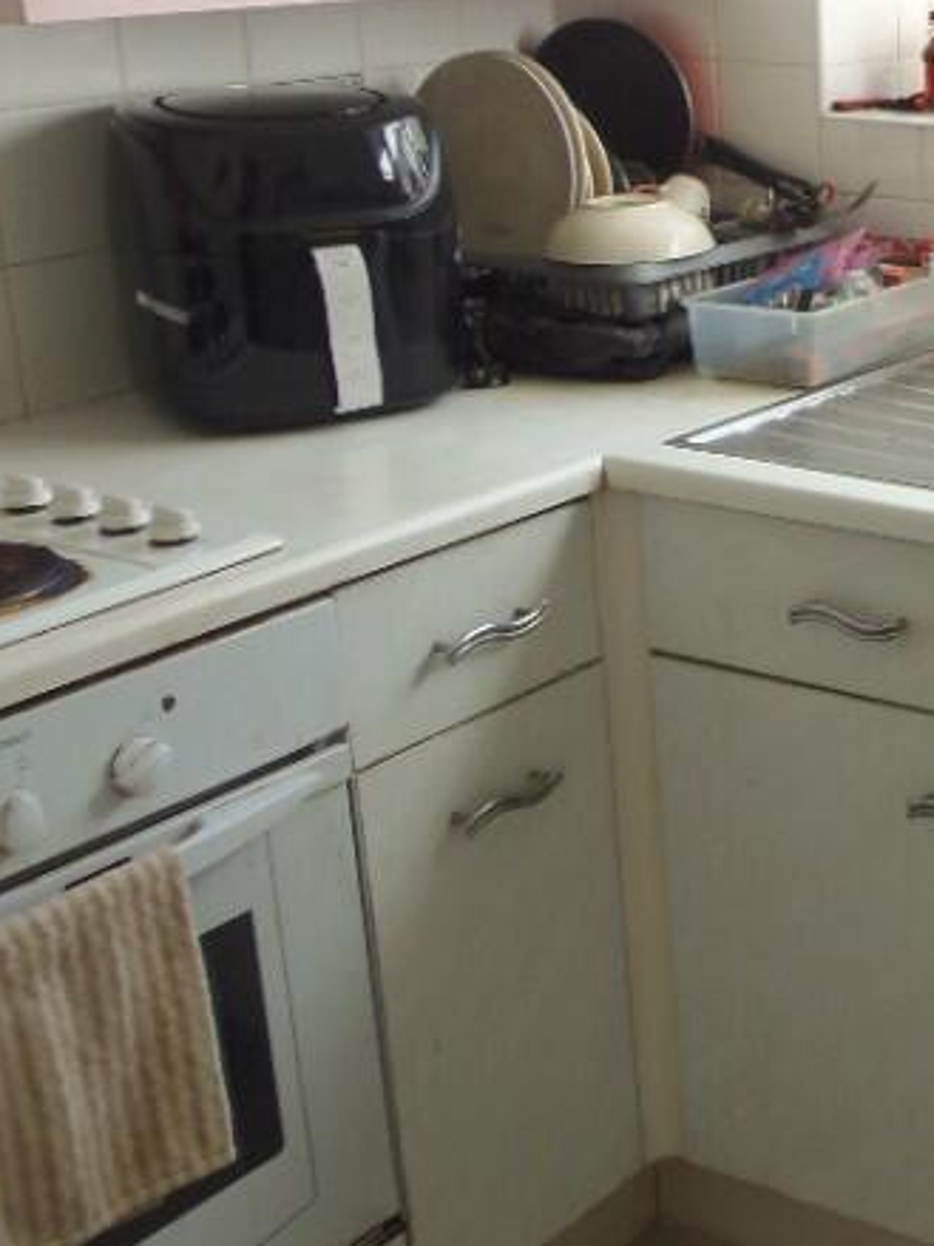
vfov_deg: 34.1
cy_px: 448
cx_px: 1201
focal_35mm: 56
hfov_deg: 23.2
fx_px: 2016
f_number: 2.9
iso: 64
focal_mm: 4.3
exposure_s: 1/40
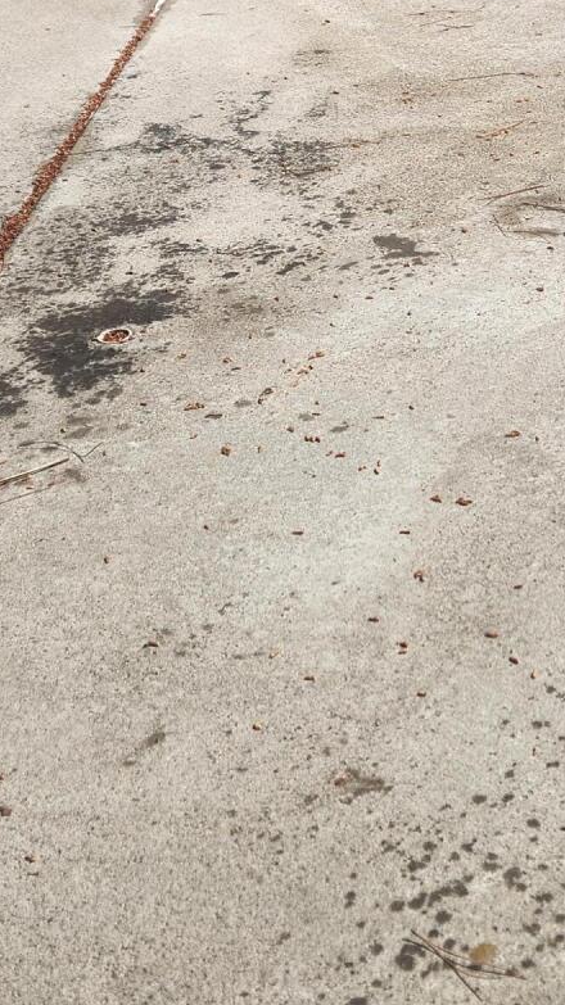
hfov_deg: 18.4
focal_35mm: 64
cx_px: 543
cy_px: 277
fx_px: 1706
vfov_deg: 32.3
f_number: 1.8
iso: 20
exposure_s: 1/2650
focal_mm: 5.4
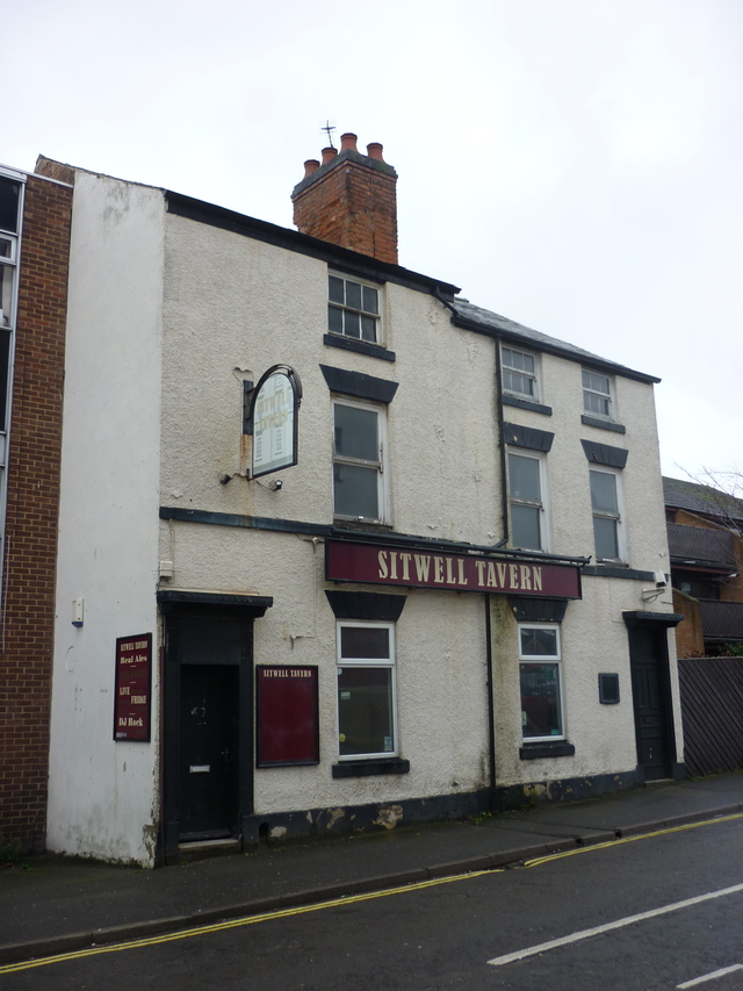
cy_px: 496
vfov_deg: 55.3
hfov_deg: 43.0
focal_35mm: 33
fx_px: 944
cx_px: 372
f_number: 2.8
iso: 80
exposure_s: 1/60
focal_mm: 5.5
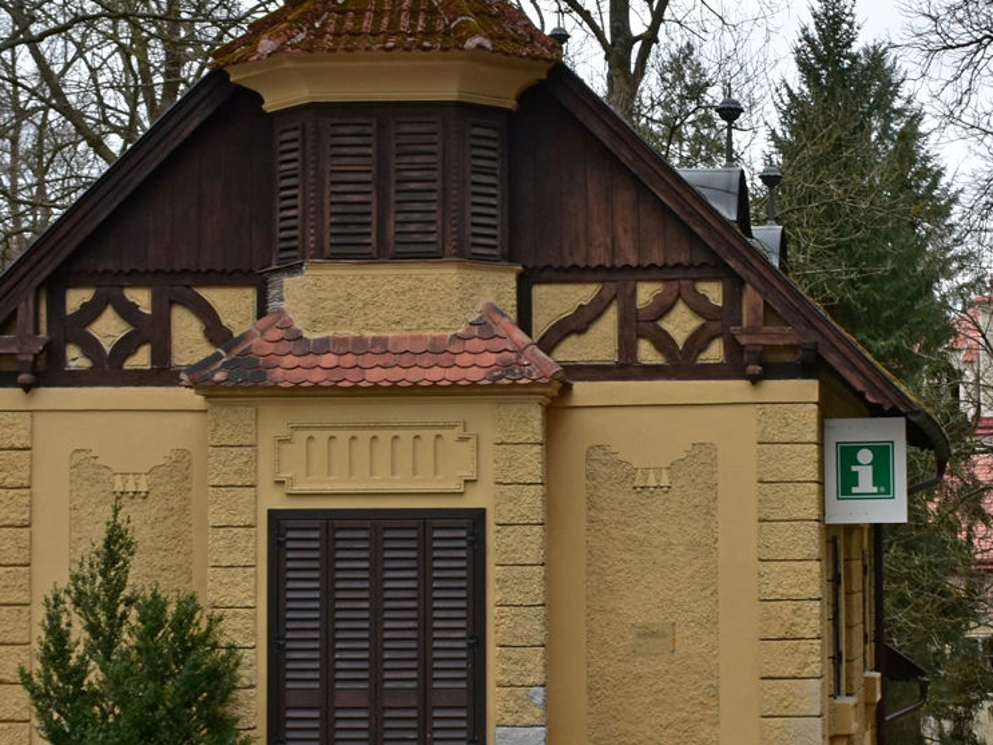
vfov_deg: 17.8
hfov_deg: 23.5
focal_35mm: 83
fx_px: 2381
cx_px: 662
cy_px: 394
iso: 400
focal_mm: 32
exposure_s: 1/40
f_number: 9
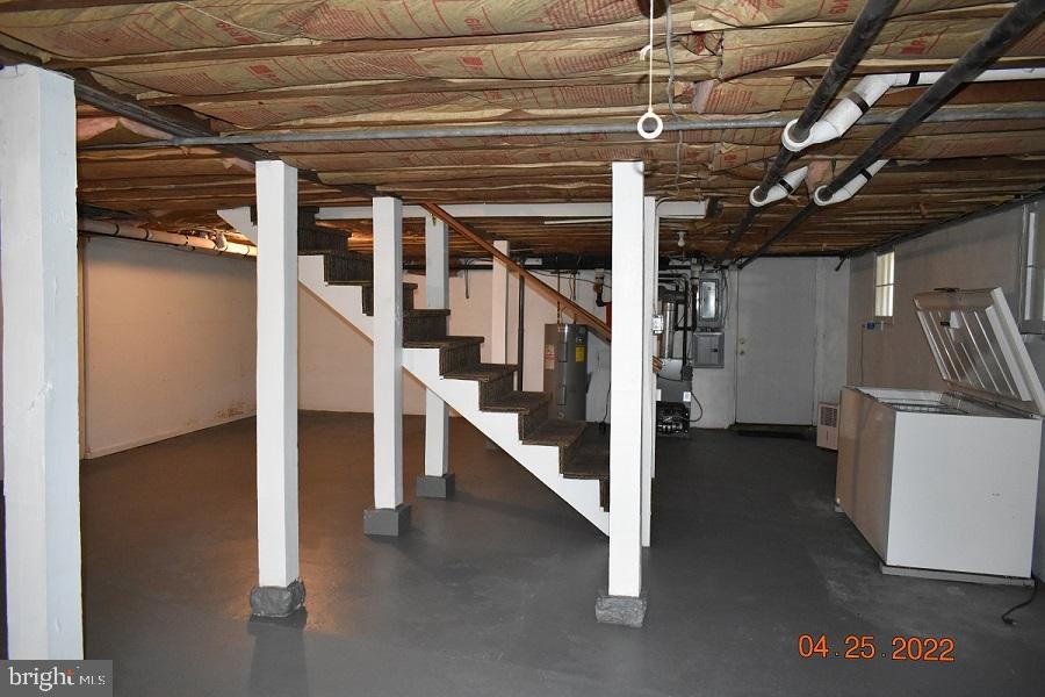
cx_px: 522
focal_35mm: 27
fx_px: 784
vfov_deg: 47.9
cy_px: 348
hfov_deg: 67.4
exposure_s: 1/60
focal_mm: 18
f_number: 3.5
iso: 2800
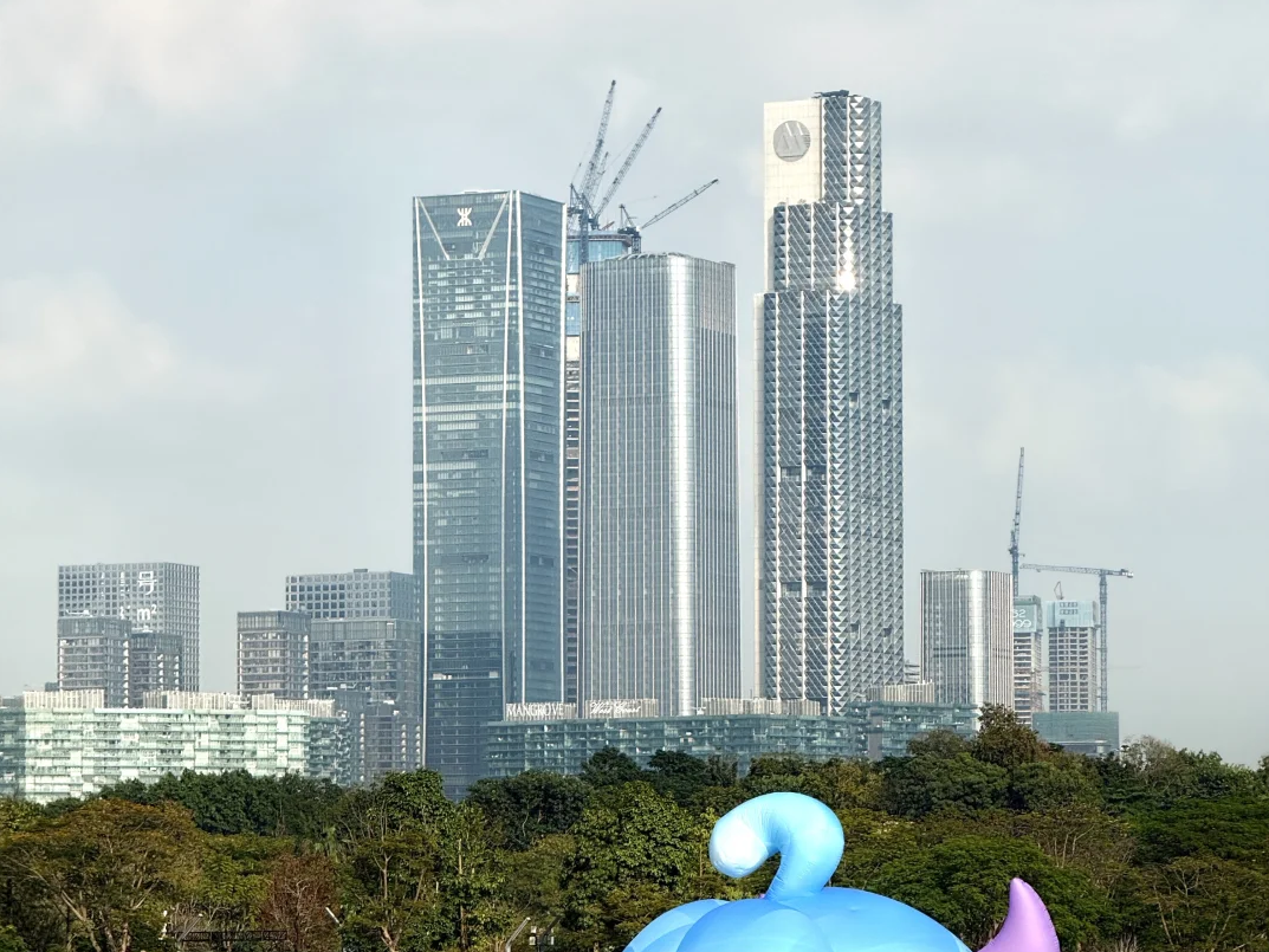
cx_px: 636
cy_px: 591
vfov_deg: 9.2
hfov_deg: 12.3
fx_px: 5903
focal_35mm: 161
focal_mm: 15.66
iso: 50
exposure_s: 1/2024
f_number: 2.8
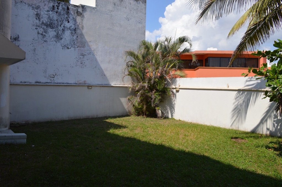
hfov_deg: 67.4
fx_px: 211
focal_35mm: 27
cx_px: 141
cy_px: 94
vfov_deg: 47.8
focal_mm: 18
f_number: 8
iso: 100
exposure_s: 1/250
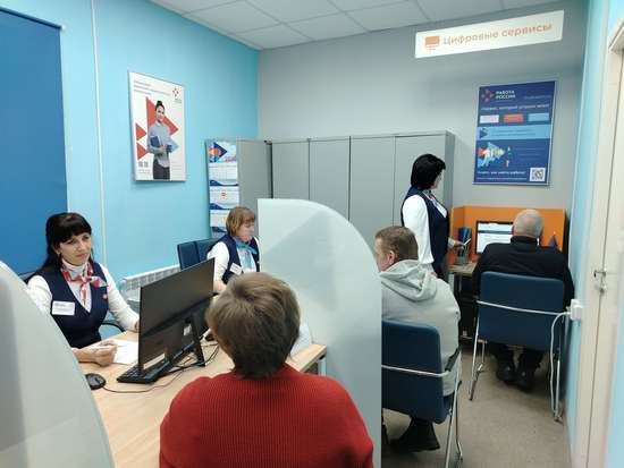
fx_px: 433
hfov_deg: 71.6
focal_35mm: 24
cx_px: 312
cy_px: 234
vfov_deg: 56.9
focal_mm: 5.25
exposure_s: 1/50
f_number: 1.75
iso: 356
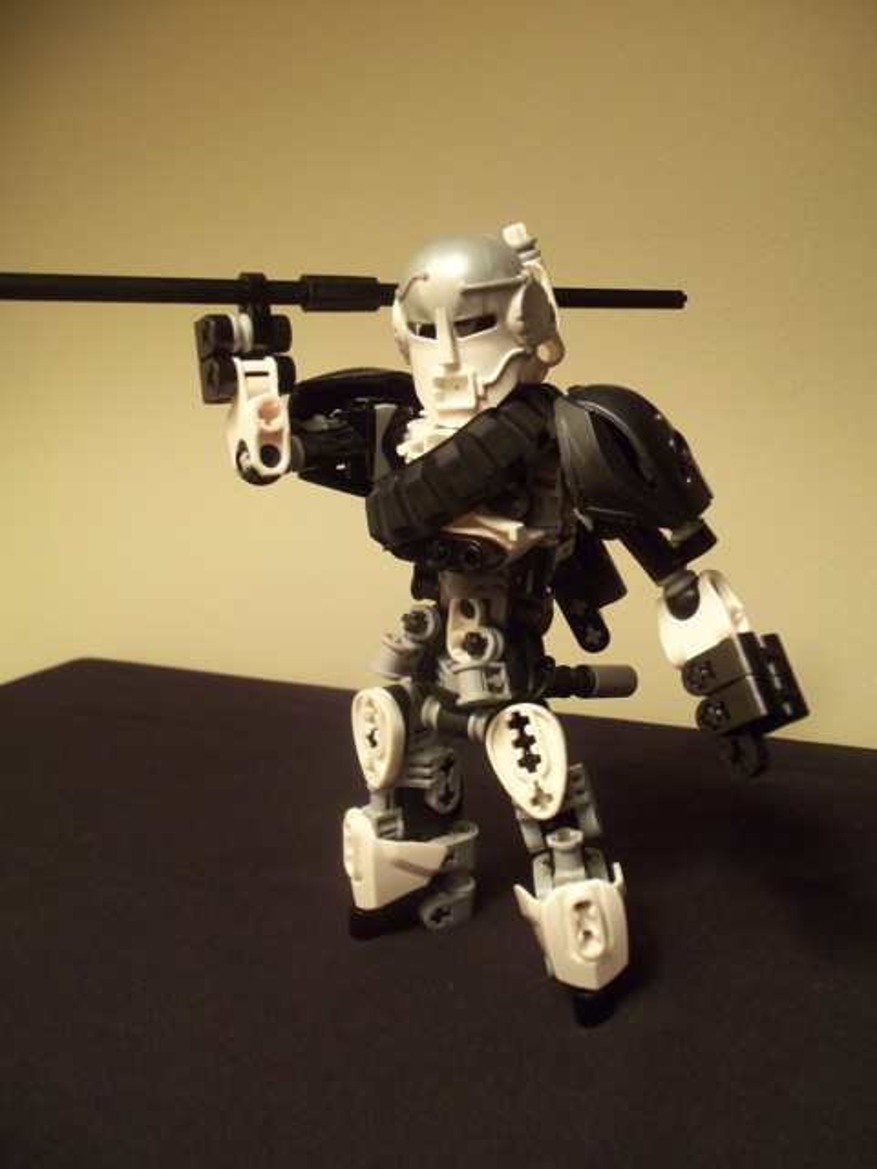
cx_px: 438
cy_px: 584
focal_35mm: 29
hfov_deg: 48.2
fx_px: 980
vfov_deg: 61.7
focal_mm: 5.2
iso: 160
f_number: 3.4
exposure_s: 1/30
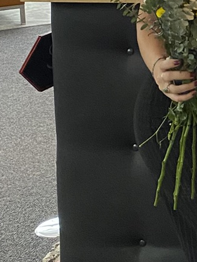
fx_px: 926
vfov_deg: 15.4
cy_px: -76
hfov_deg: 10.7
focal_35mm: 122
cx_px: 439
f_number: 1.8
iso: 320
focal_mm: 4.25
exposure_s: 1/60
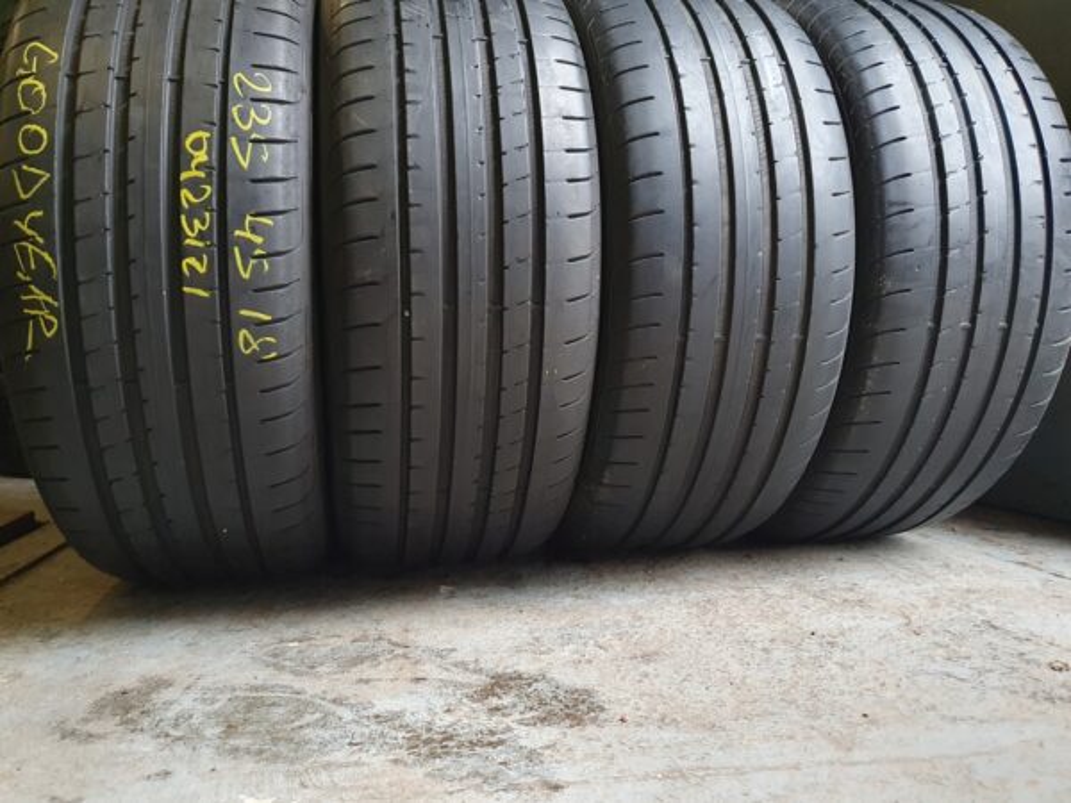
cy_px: 402
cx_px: 536
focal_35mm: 26
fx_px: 804
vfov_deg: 53.1
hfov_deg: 67.3
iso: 320
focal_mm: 4.32
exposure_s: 1/50
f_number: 1.5
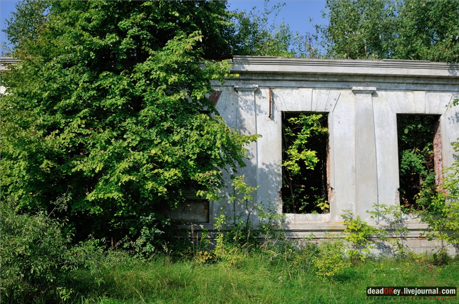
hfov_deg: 53.2
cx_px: 230
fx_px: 458
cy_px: 152
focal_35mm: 36
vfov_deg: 36.8
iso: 200
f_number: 7.1
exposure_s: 1/640
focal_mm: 24
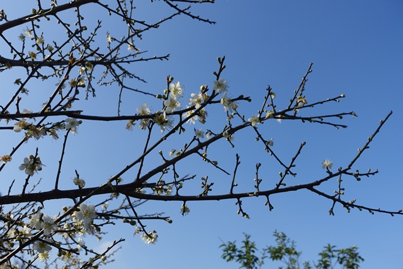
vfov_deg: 33.4
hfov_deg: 48.4
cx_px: 202
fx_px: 448
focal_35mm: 40
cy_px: 134
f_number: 5.6
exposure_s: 1/800
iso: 125
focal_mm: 14.7
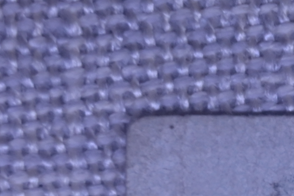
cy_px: 324
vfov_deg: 3.8
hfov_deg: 5.5
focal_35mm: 364
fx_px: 2973
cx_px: 601
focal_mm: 50
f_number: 6.3
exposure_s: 1/125
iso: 400
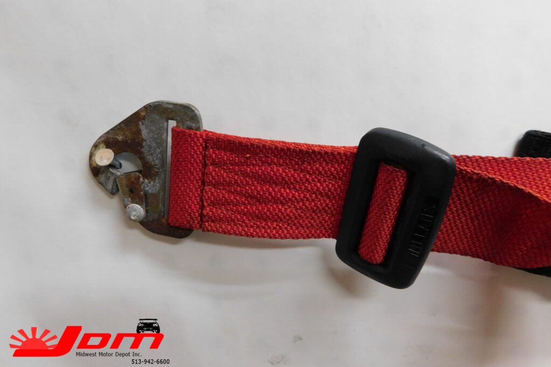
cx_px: 276
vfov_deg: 53.0
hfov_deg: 73.8
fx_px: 367
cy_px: 160
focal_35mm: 24
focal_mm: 4
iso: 320
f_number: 3
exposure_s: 1/30
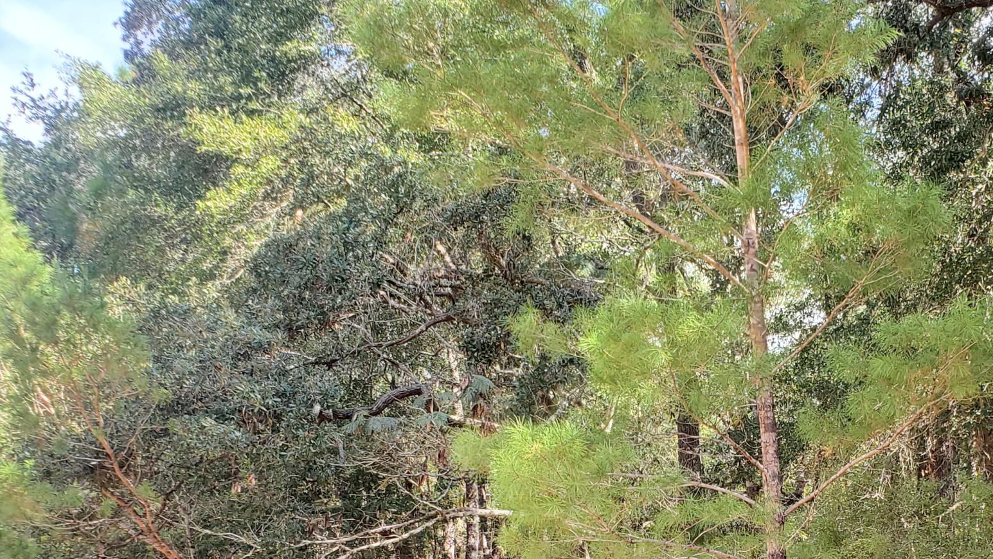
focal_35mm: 55
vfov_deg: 21.2
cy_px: 540
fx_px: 1448
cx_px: 778
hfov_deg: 36.7
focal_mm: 4.3
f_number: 2.4
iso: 50
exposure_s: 1/205
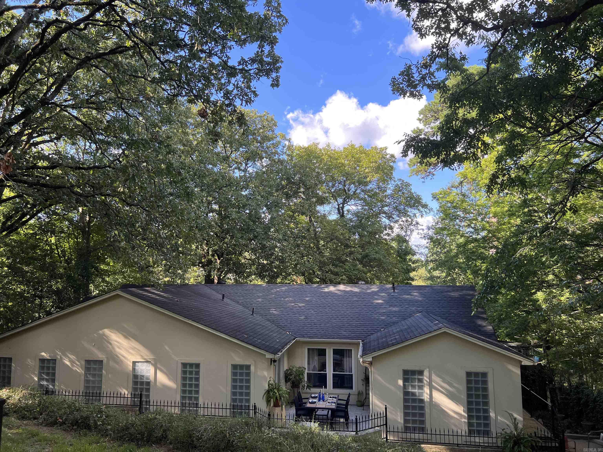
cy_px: 226
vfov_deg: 53.1
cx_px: 302
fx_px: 453
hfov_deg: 67.3
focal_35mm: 26
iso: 50
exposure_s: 1/450
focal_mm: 5.7
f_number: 1.5
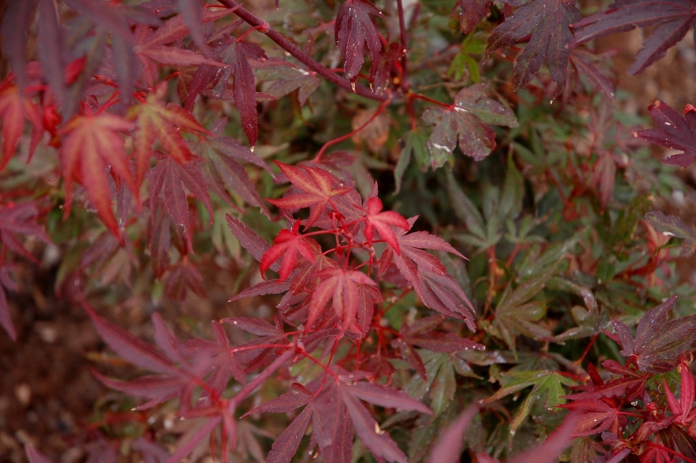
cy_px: 232
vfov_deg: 13.0
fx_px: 2028
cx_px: 348
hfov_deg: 19.5
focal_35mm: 105
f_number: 4.5
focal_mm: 70
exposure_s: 1/50
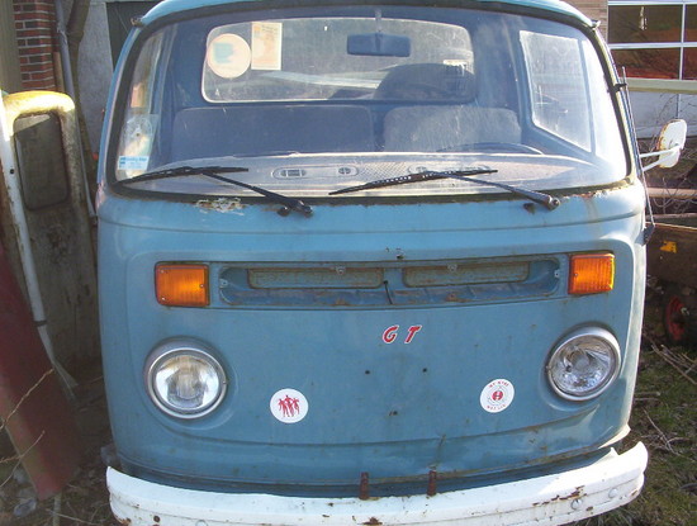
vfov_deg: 37.0
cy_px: 263
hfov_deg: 47.8
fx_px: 787
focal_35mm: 39
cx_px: 348
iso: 100
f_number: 4.5
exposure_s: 1/96.7
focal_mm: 6
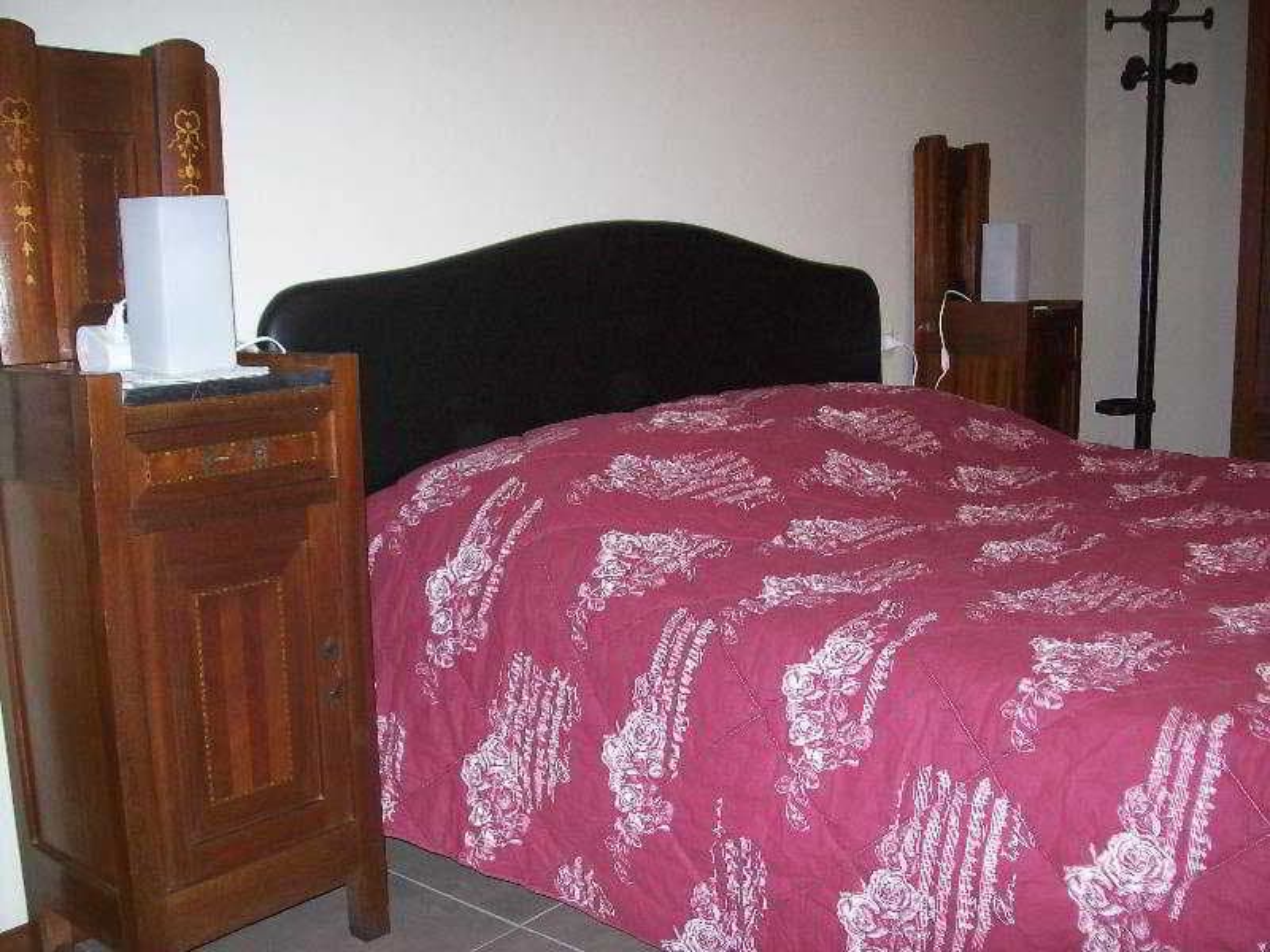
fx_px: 1321
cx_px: 635
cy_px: 476
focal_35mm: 36
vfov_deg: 39.7
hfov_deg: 51.4
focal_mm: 6
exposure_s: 1/64
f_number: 2.7
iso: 200
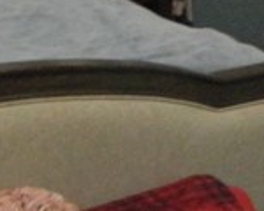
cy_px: -9
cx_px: 178
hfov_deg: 11.5
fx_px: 1305
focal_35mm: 167
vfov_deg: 9.2
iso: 320
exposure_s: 1/30
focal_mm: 4.5
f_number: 3.1
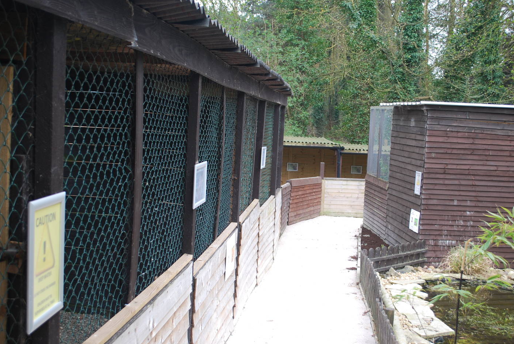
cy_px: 171
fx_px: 686
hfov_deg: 41.0
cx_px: 286
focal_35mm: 48
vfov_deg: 28.1
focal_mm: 28
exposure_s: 1/50
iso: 200
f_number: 4.5
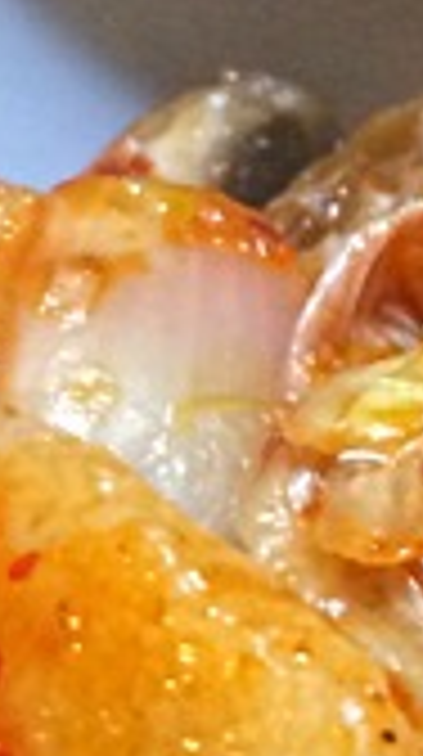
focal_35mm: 181
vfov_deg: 11.7
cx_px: 621
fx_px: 3624
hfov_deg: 6.6
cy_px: -122
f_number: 2.2
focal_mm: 4.15
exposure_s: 1/30
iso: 200
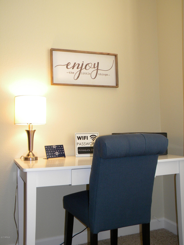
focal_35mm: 36
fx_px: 255
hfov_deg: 39.7
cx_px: 92
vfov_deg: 51.4
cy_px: 122
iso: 173
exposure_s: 1/56
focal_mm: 6.4
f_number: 3.7
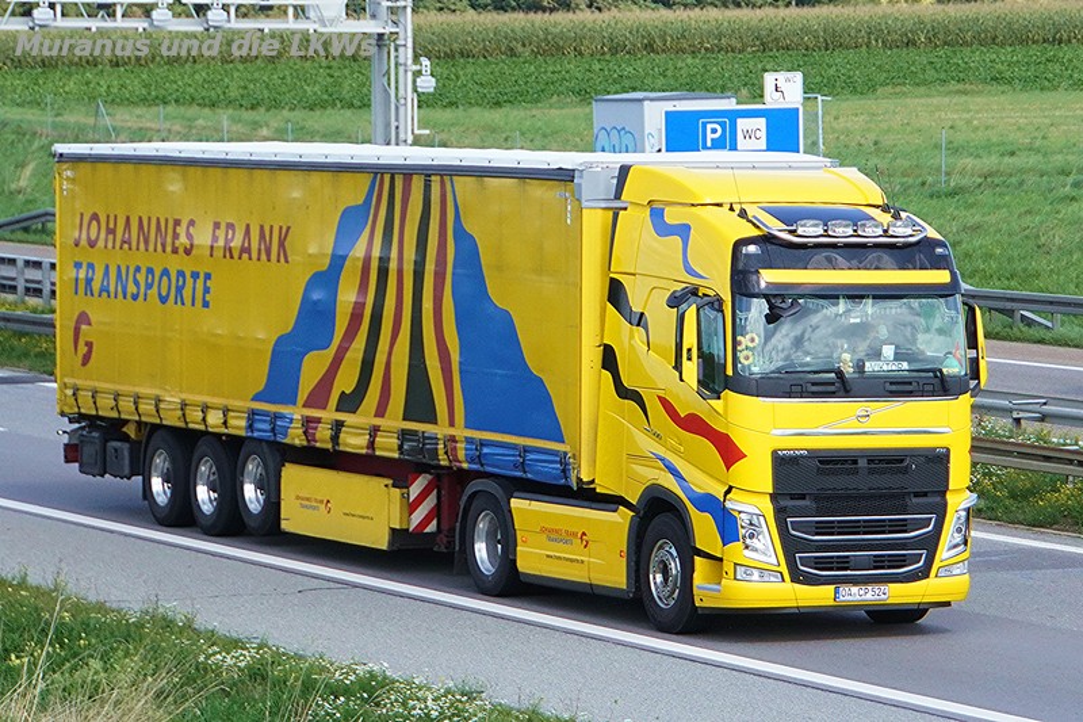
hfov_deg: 20.4
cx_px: 542
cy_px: 361
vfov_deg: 13.7
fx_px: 3014
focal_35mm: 100
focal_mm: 66.8
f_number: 5.6
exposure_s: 1/1600
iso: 800
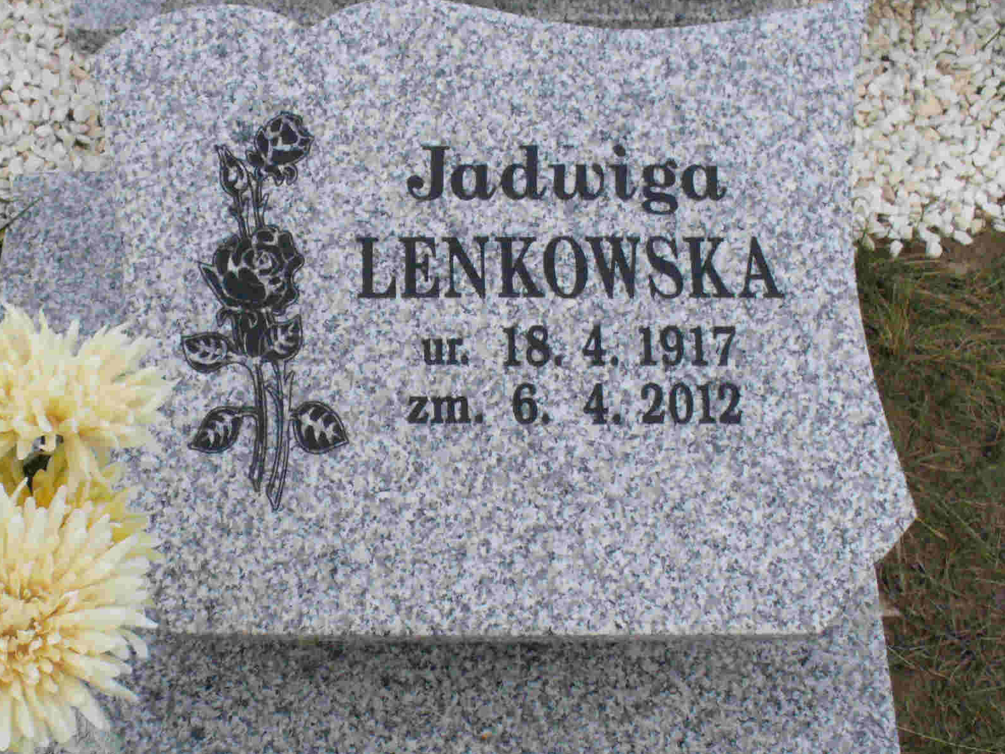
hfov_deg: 32.1
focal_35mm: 60
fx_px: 1742
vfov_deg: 24.4
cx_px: 390
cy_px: 426
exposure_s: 1/640
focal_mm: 6.1
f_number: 5.6
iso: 400
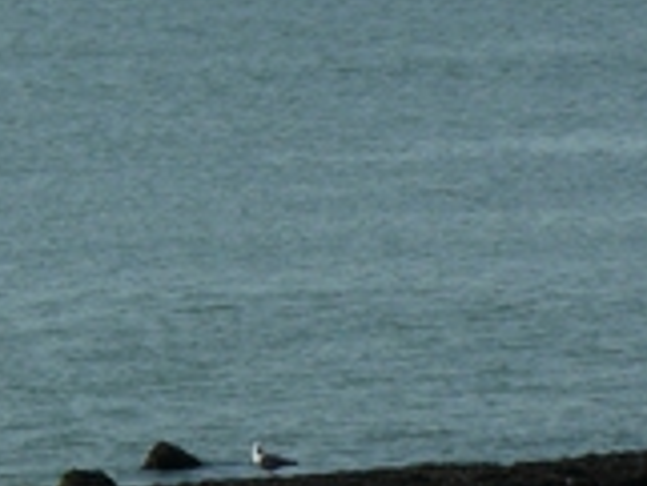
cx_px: -96
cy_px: -133
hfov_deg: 3.0
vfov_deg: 2.2
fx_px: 12420
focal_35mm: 664
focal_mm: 29.7
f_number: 8
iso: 100
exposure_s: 1/400
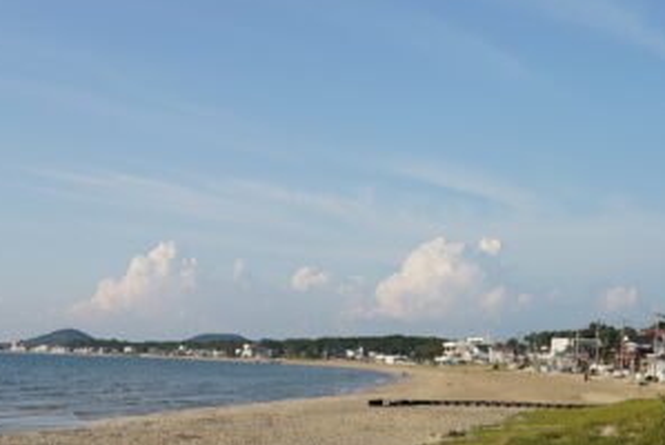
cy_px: 357
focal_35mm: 65
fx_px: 1200
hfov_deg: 30.9
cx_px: 256
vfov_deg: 20.8
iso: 100
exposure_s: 1/160
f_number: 11
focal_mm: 29.4
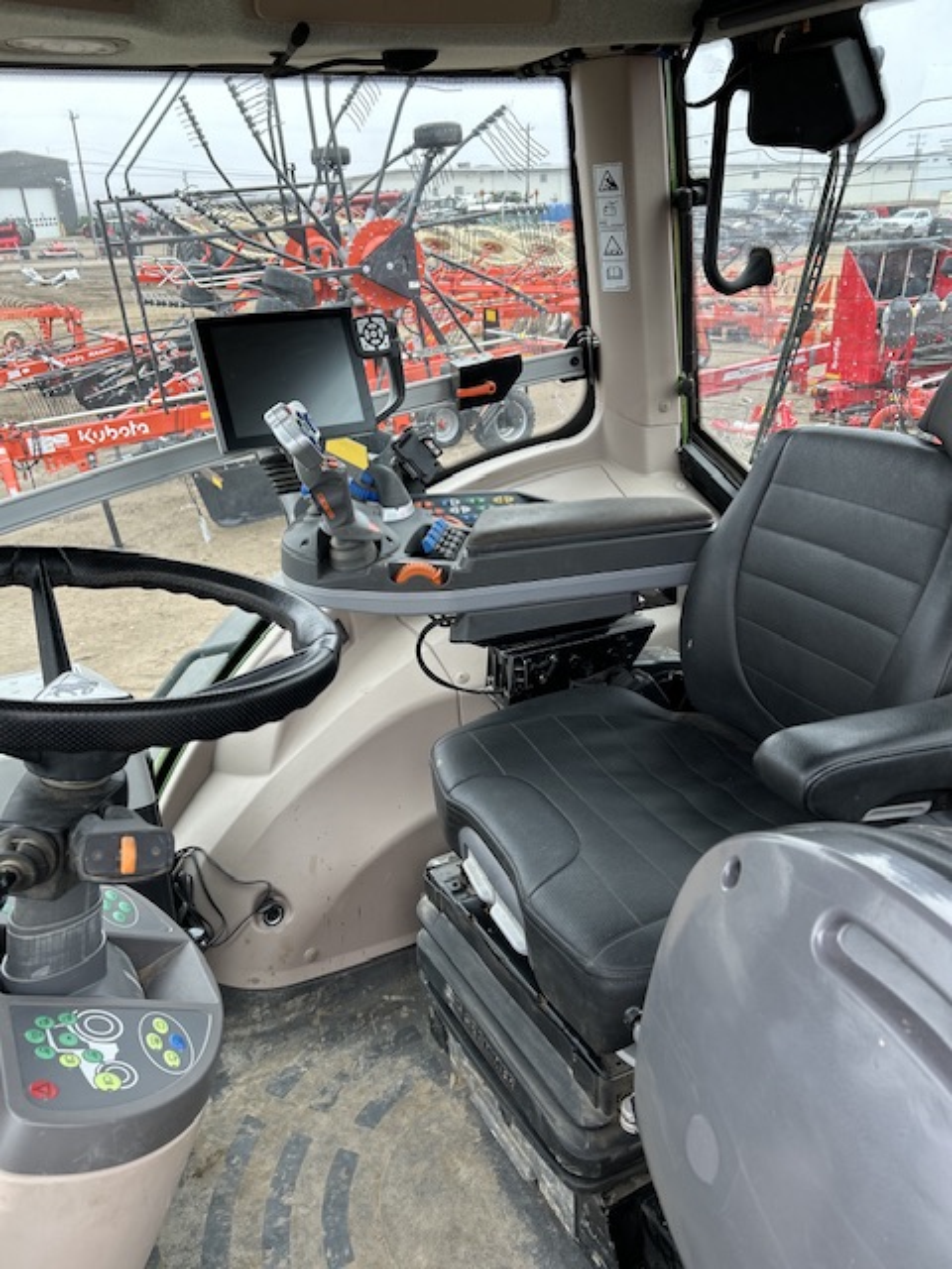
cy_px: 634
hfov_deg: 53.1
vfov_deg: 67.3
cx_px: 476
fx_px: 953
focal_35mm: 26
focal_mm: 5.7
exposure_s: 1/171
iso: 50
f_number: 1.5
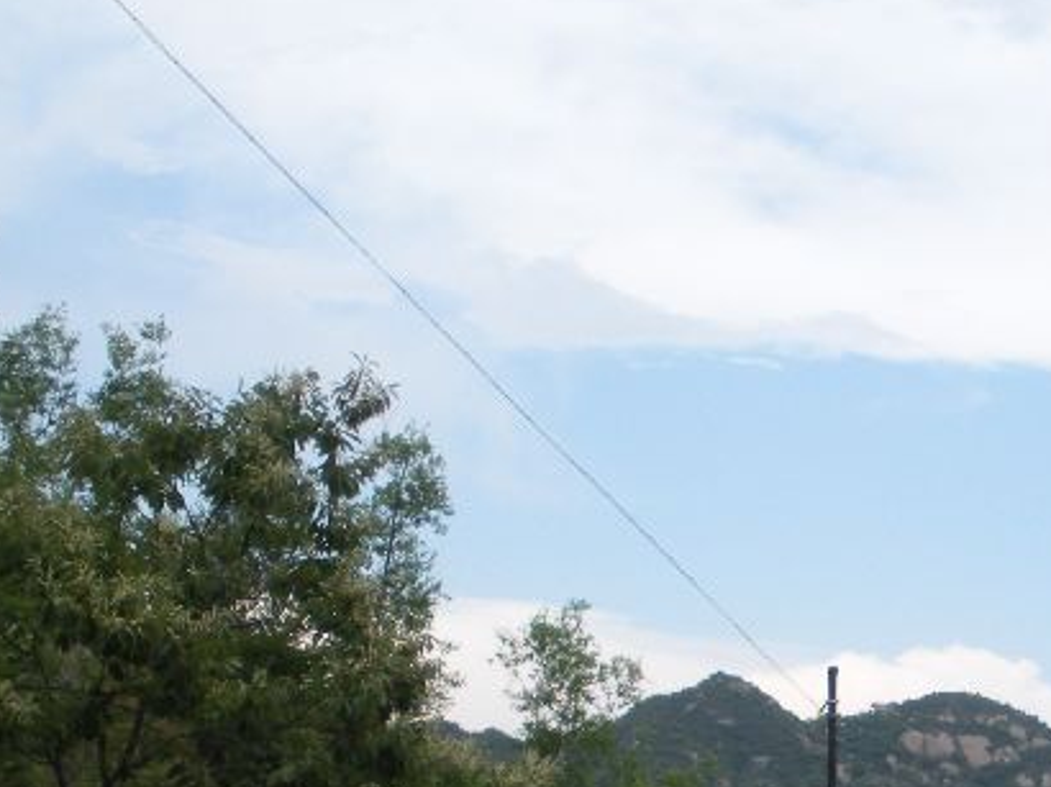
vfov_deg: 16.1
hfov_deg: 21.3
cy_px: 802
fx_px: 2731
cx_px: 964
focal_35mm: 90
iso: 64
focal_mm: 6.3
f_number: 3.5
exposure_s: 1/324
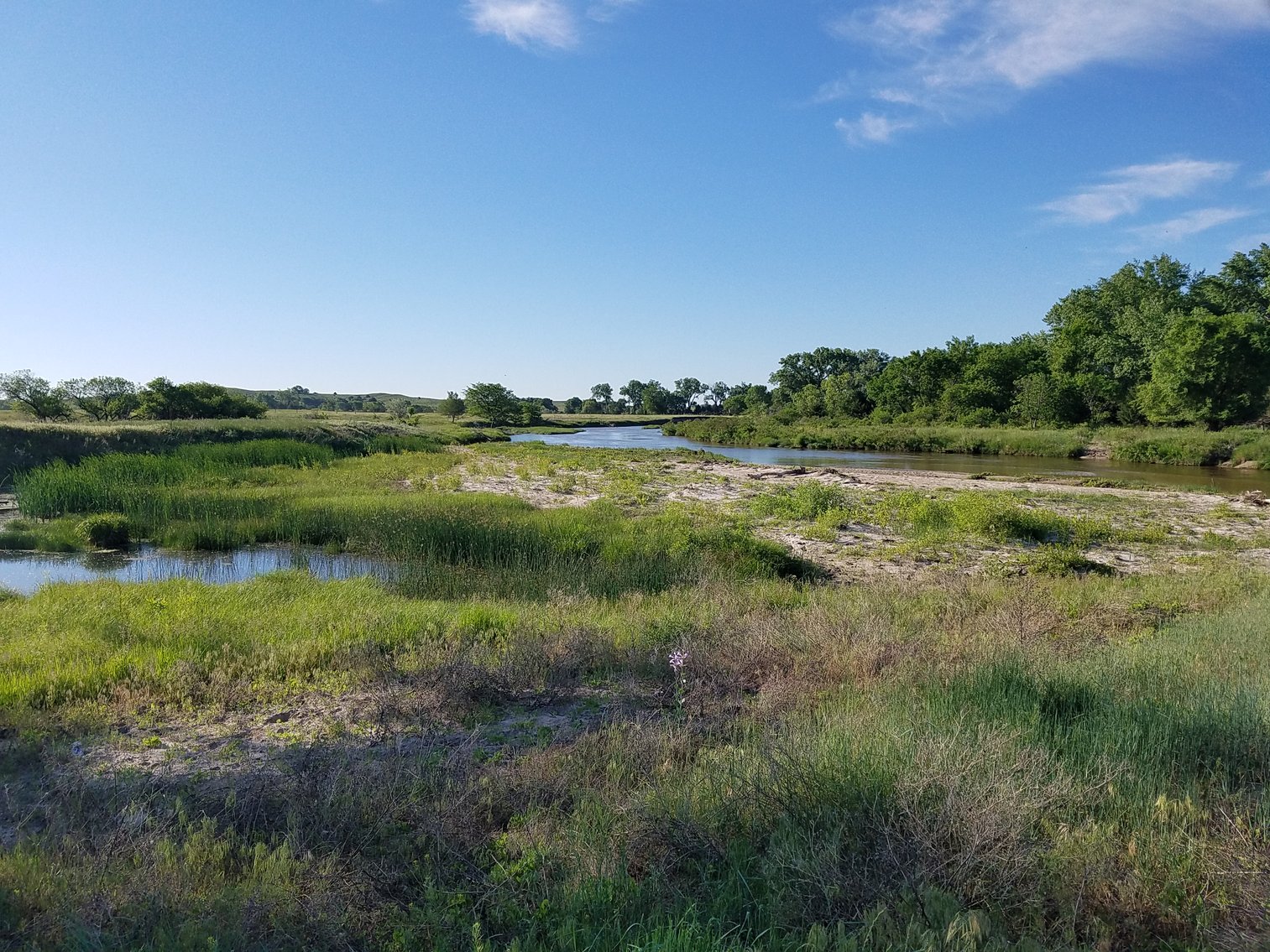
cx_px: 635
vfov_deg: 53.1
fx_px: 954
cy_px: 476
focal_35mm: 26
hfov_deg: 67.3
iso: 50
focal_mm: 4.2
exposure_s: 1/3056
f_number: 1.7
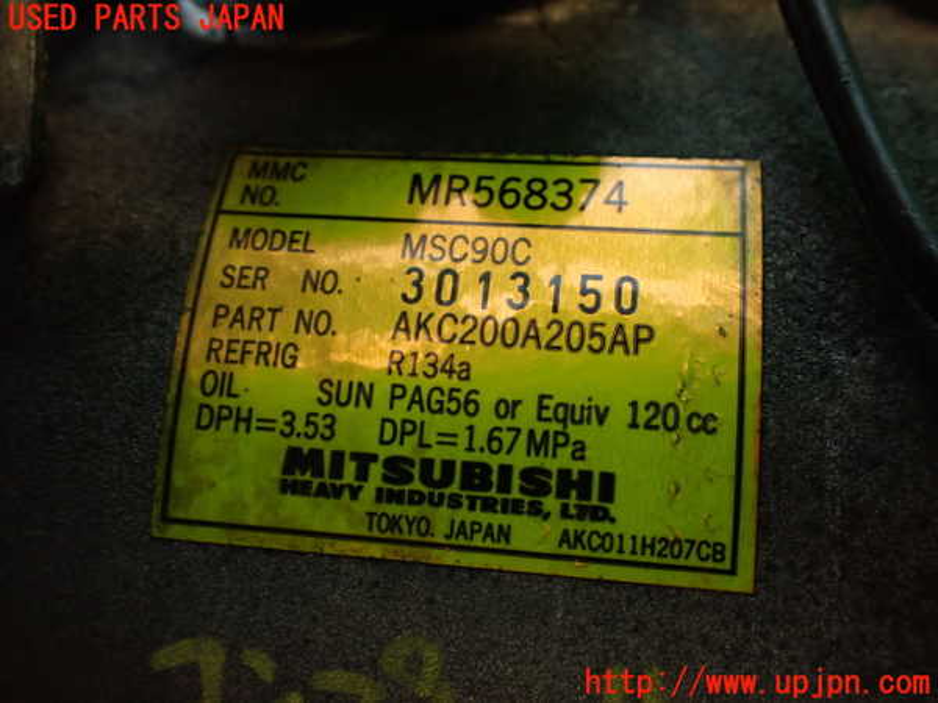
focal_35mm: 32
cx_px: 469
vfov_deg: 44.2
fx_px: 867
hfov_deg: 56.8
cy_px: 352
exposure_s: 1/30
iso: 500
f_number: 2.4
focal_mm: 5.79
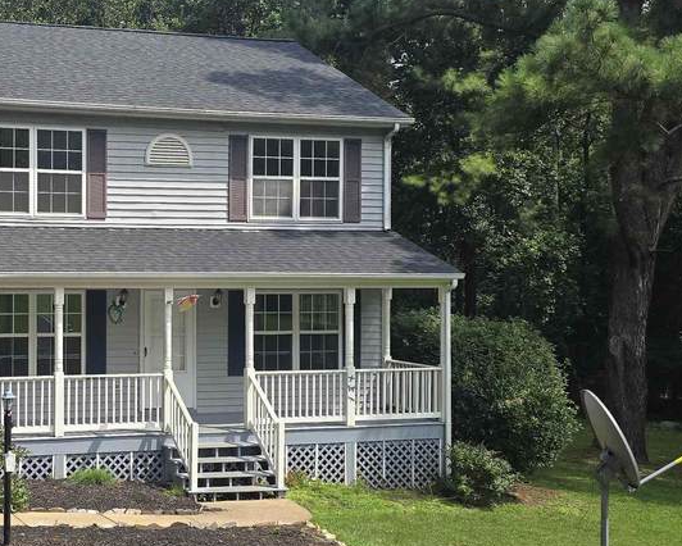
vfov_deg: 28.1
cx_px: 95
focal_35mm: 54
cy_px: 274
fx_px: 1090
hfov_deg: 33.3
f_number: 1.7
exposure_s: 1/440
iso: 12
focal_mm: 6.3
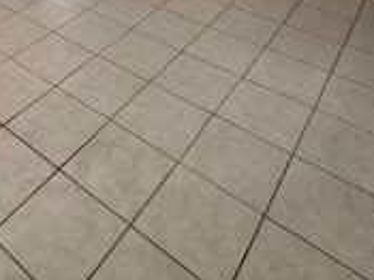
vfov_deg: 27.6
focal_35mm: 38
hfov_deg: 46.7
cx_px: 81
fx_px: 410
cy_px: -126
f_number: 2.2
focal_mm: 2.2
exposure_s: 1/40
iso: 1250
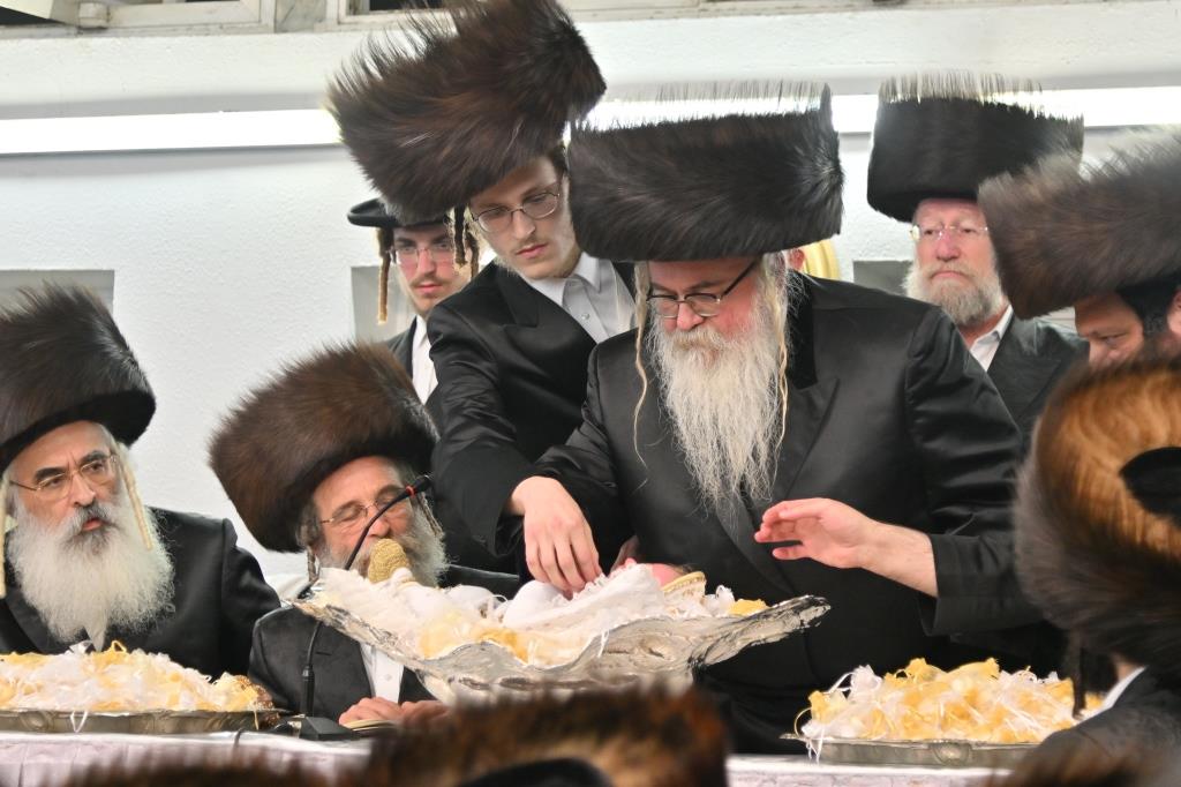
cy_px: 394
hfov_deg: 16.1
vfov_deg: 10.8
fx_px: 4165
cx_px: 590
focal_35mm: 127
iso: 800
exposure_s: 1/400
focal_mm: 85
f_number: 4
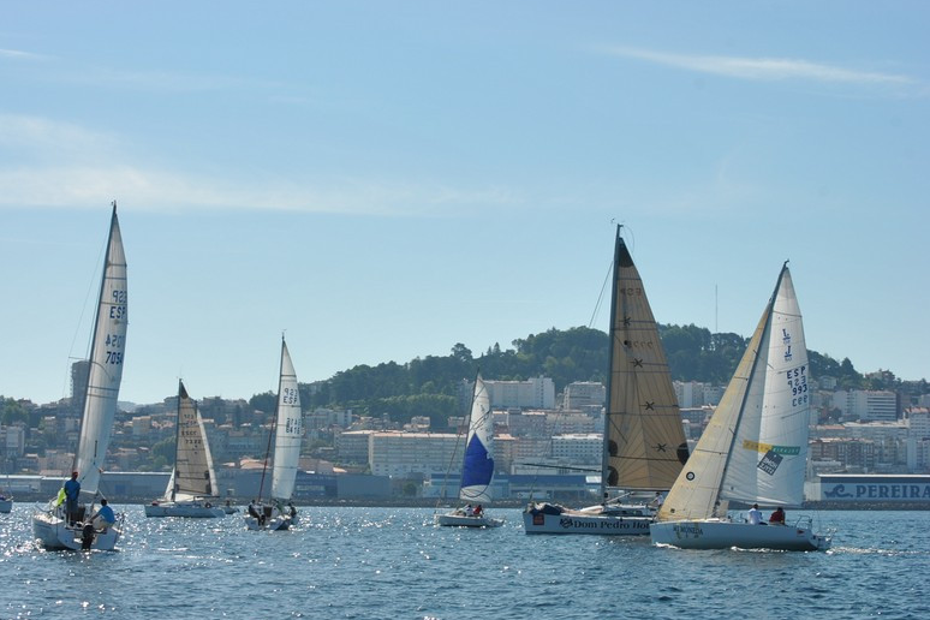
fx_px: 2469
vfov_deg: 14.3
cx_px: 403
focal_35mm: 96
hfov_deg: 21.3
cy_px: 333
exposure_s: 1/320
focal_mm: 55
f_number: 9
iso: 100
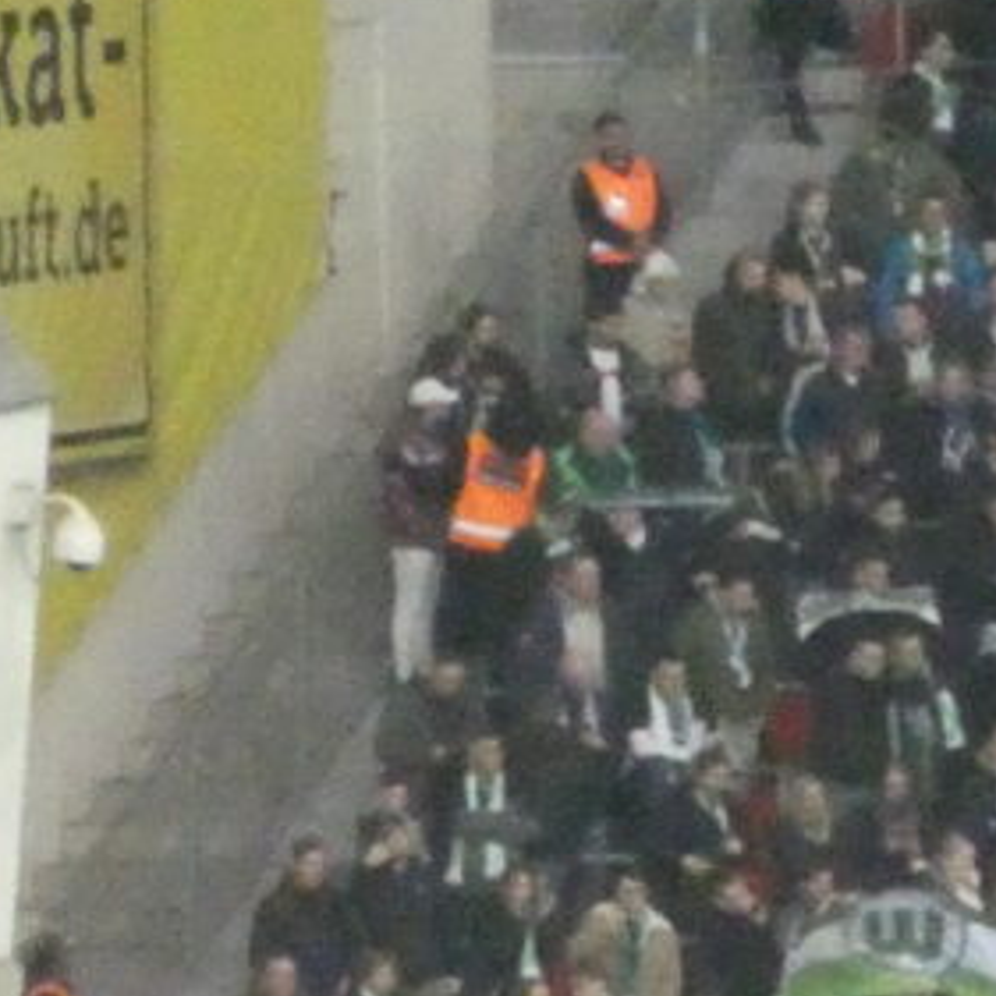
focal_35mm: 761
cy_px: 826
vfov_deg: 2.3
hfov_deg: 2.3
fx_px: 24773
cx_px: 2449
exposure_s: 1/125
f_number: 5.4
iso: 3200
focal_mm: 27.1
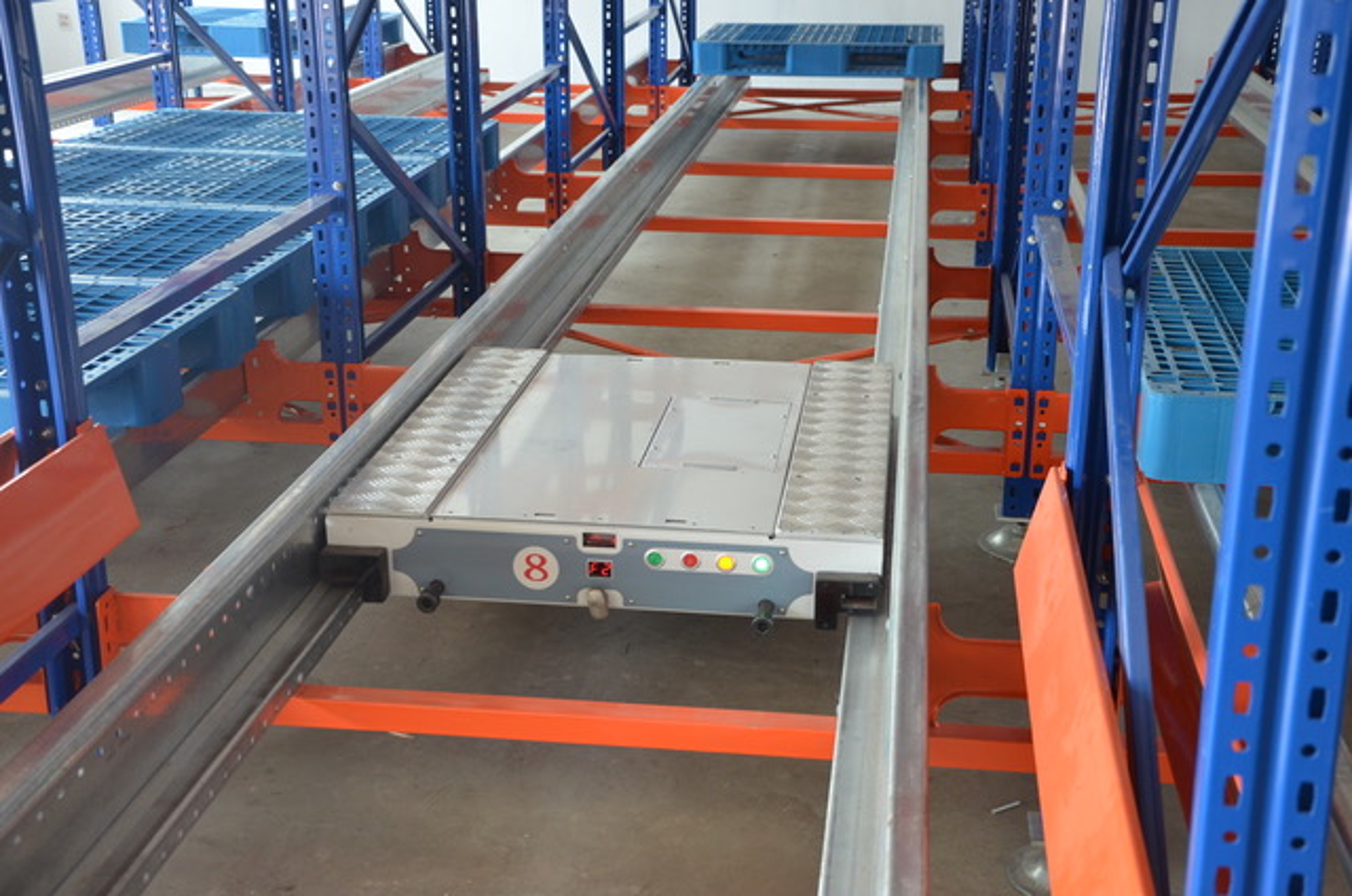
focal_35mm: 48
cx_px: 676
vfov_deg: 28.0
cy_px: 448
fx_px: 1799
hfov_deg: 41.2
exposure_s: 1/60
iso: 720
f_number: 4.2
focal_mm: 32
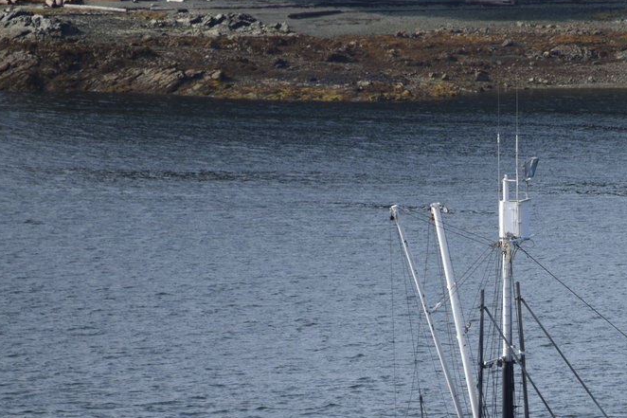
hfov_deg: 3.6
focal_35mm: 580
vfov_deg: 2.4
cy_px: 379
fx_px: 10099
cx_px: 511
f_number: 5.6
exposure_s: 1/640
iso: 180
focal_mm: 300
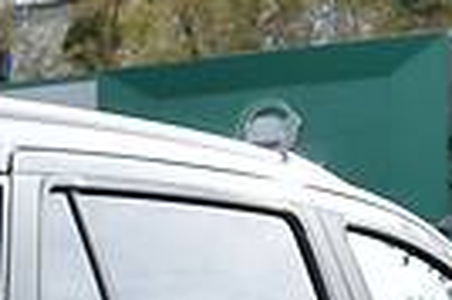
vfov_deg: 7.7
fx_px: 2019
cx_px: -310
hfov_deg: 11.9
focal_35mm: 161
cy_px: 789
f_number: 6.3
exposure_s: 1/160
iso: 100
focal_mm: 18
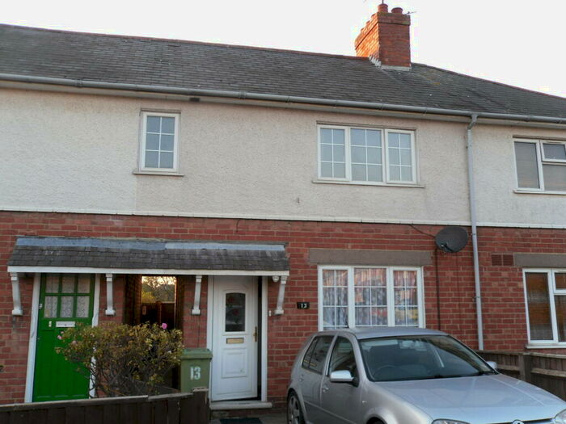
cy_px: 212
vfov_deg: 40.7
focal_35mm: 35
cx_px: 283
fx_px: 572
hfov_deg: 52.6
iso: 100
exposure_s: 1/76
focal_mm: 6.3
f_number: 3.5
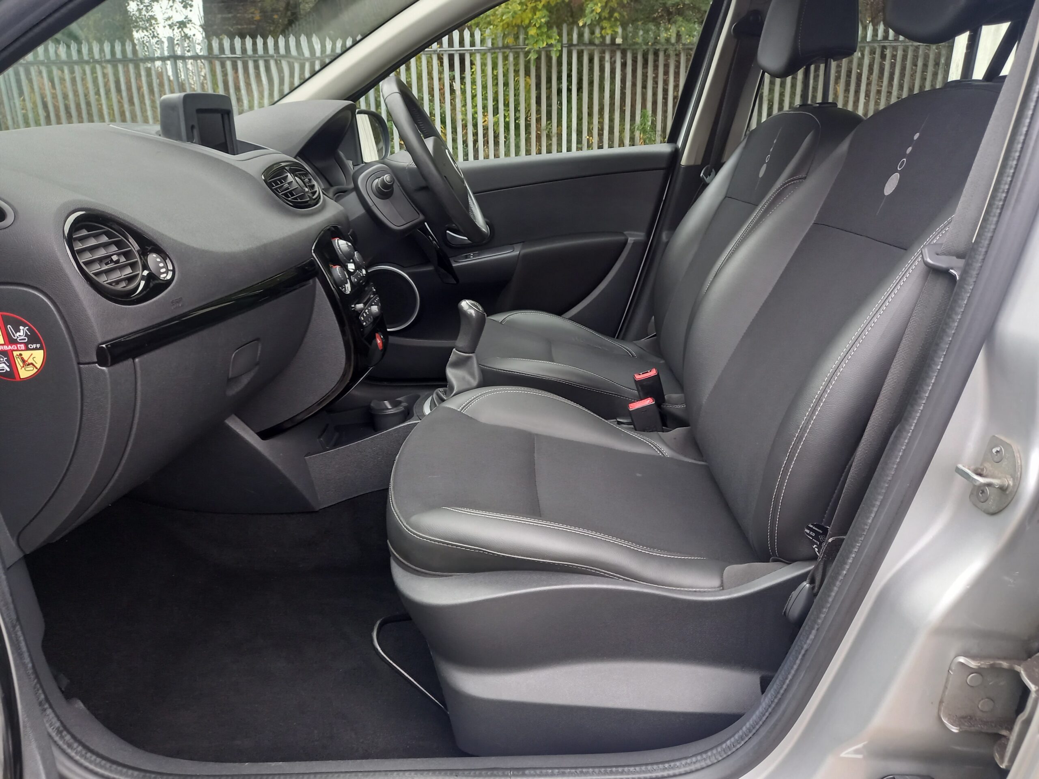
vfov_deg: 54.9
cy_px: 390
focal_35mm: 25
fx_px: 750
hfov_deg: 69.4
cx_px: 520
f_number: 2
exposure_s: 1/60
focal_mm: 4.6
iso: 100
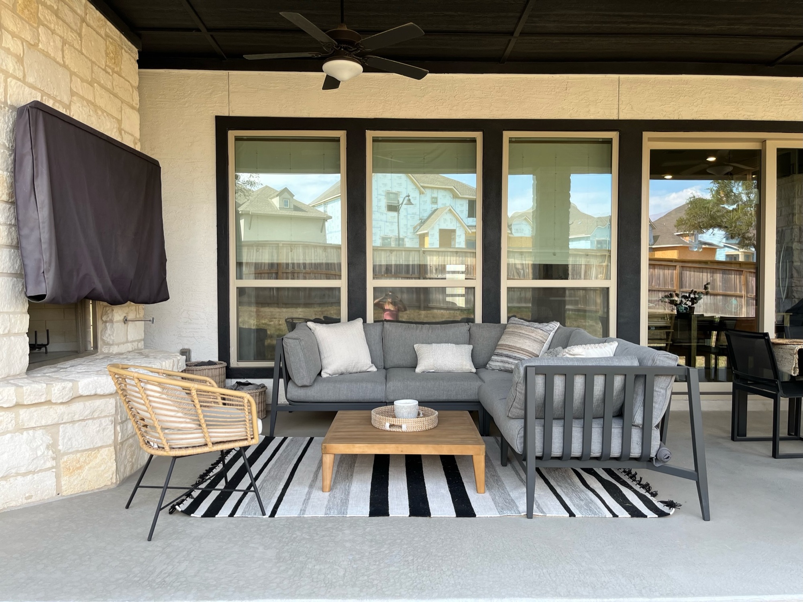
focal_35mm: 26
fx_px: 603
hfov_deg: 67.3
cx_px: 402
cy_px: 301
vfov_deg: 53.0
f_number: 1.6
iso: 50
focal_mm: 5.1
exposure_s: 1/387
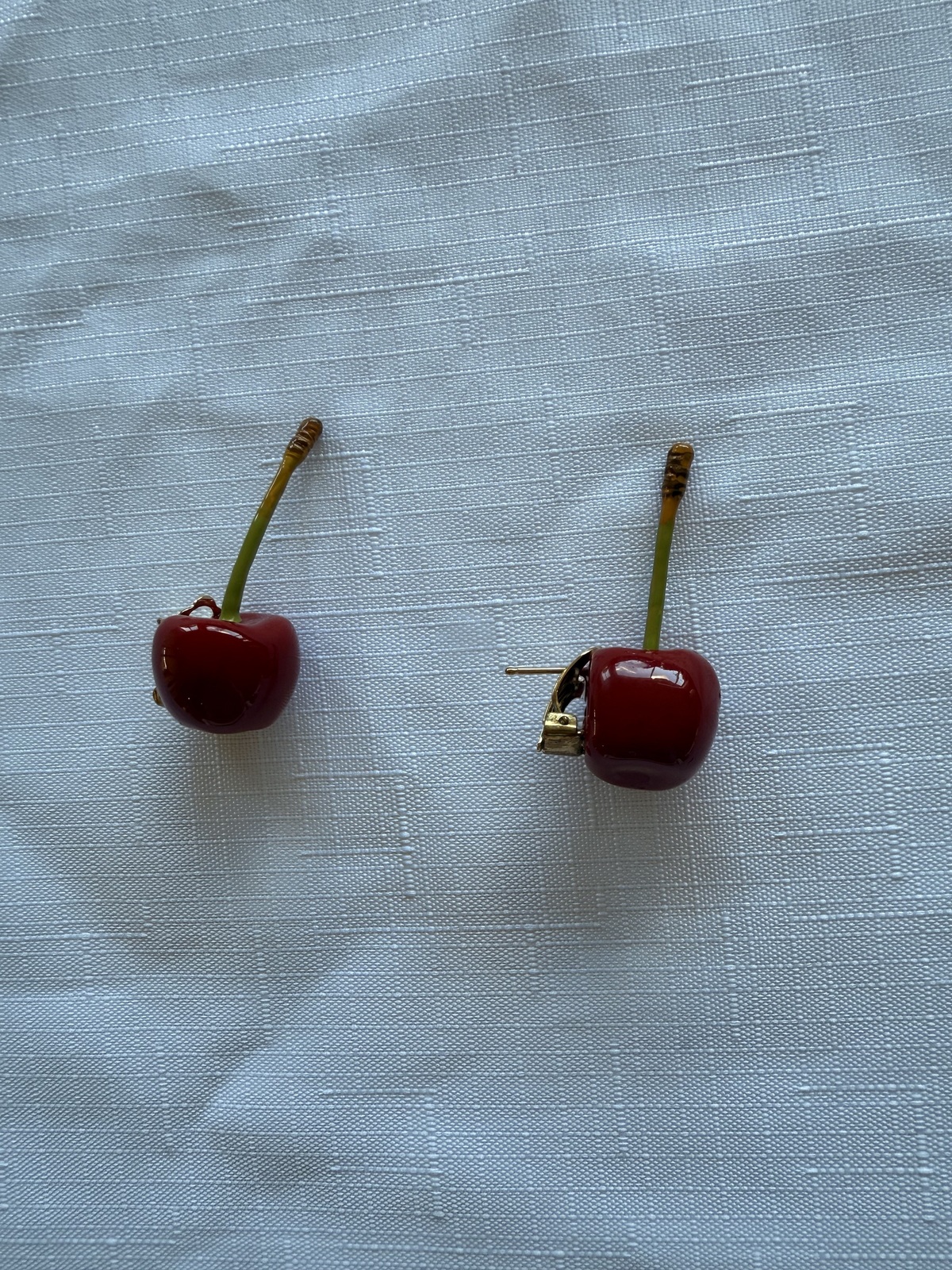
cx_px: 476
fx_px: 917
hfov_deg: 54.9
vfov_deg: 69.4
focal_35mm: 25
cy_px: 635
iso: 50
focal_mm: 2.22
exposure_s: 1/100
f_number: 2.2
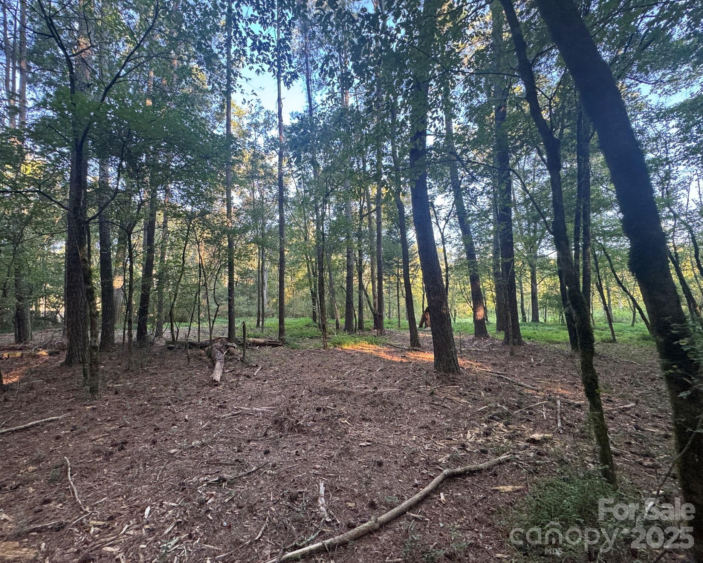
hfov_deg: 96.7
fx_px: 312
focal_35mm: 15
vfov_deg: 84.0
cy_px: 279
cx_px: 337
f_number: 2.2
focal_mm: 2.22
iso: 160
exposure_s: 1/99
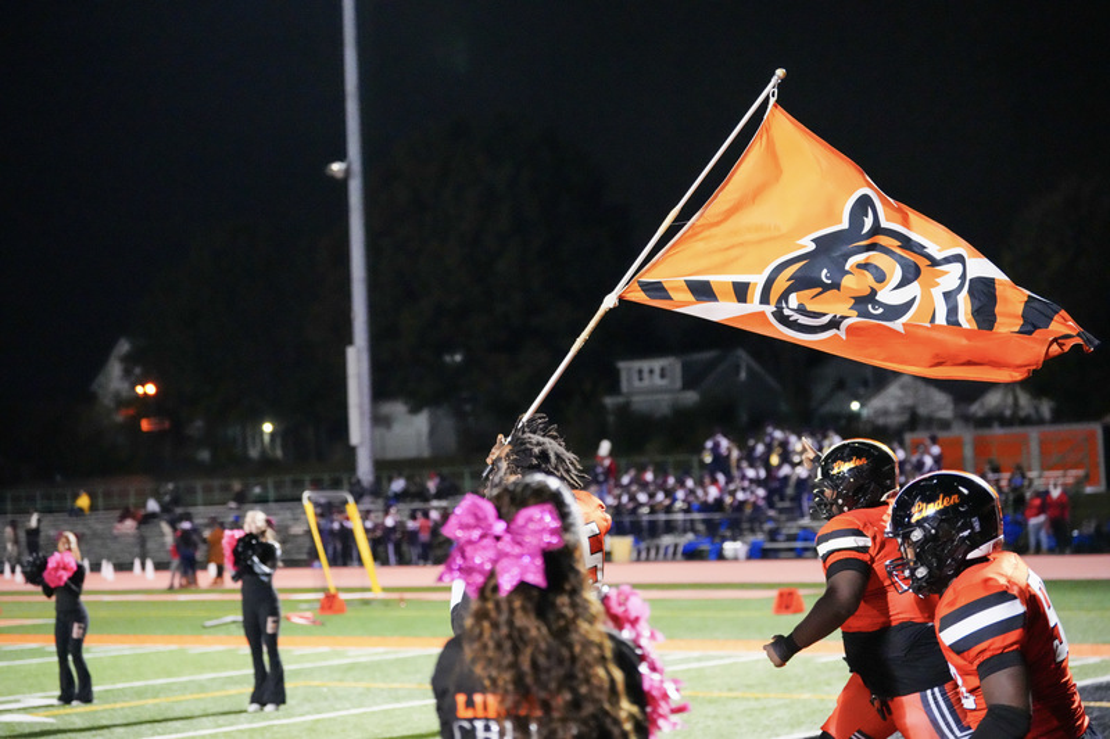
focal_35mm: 70
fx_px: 2158
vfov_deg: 19.4
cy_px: 370
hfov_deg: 28.8
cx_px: 555
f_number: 2.8
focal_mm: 70
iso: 12800
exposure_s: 1/800
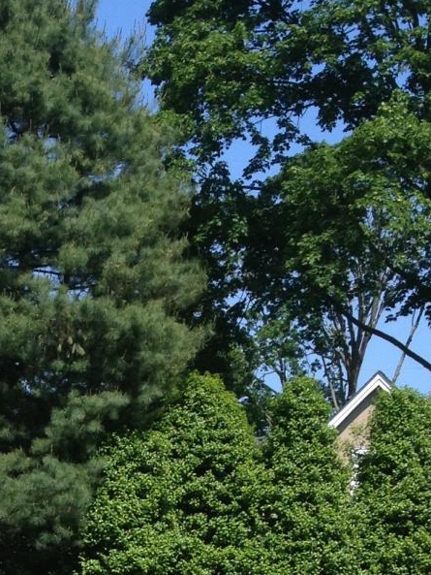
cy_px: 770
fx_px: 1958
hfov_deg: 12.3
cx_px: -77
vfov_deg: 15.8
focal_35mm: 118
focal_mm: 4.28
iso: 50
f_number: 2.4
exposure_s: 1/1151
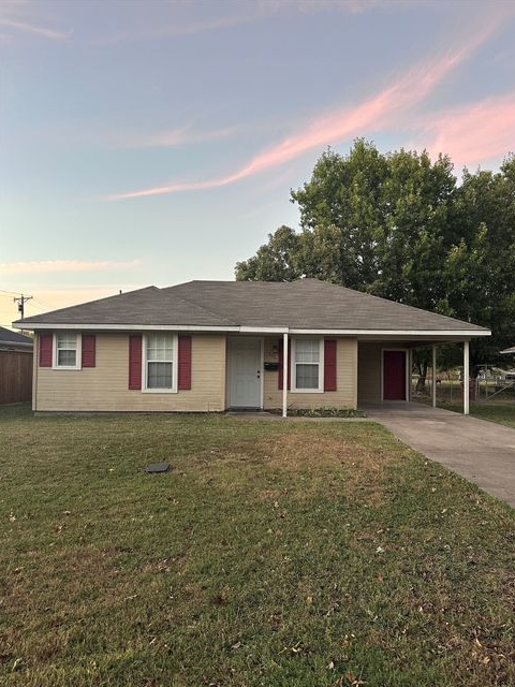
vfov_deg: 69.4
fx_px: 496
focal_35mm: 25
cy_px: 356
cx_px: 265
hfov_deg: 54.9
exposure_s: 1/81
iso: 250
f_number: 1.78
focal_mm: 6.86
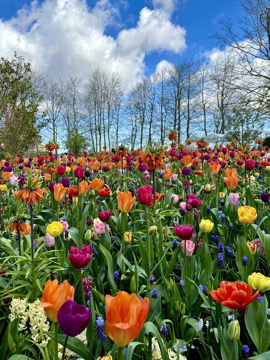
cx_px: 132
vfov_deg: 67.3
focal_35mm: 26
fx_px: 270
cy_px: 177
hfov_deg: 53.1
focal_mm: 6.86
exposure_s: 1/1988
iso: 80
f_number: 1.78
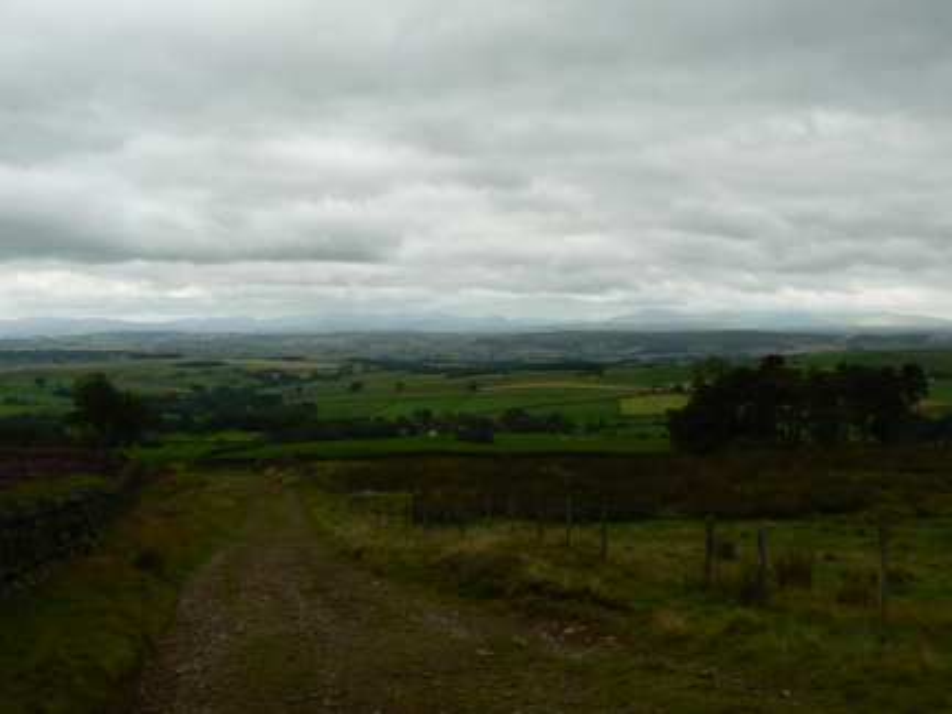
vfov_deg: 39.7
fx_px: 990
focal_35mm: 36
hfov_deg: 51.4
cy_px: 357
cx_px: 476
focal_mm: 6
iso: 80
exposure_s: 1/250
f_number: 5.6
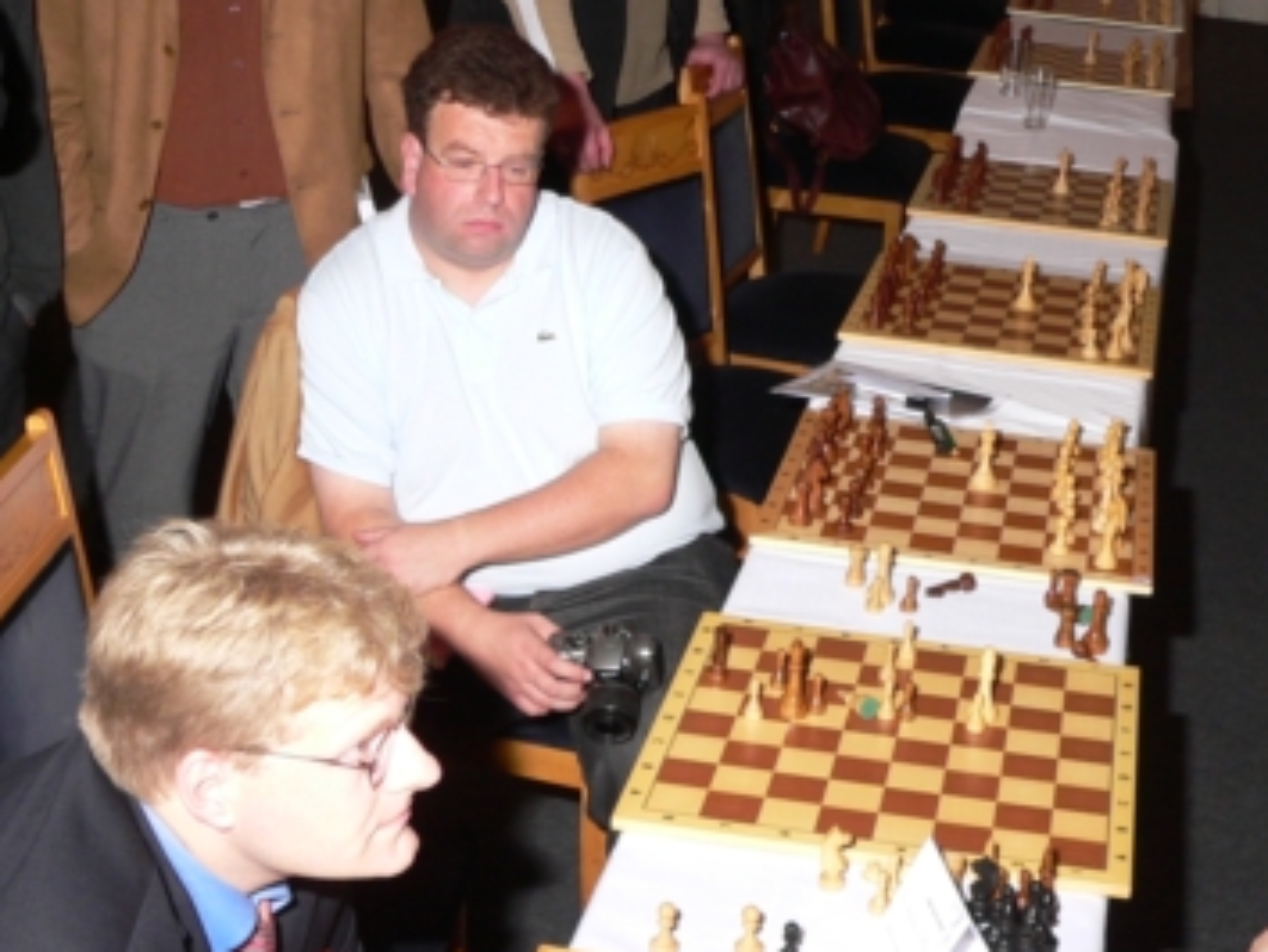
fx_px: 2383
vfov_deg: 22.6
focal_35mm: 65
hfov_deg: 29.5
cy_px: 519
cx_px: 878
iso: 100
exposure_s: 1/60
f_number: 2.8
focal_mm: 6
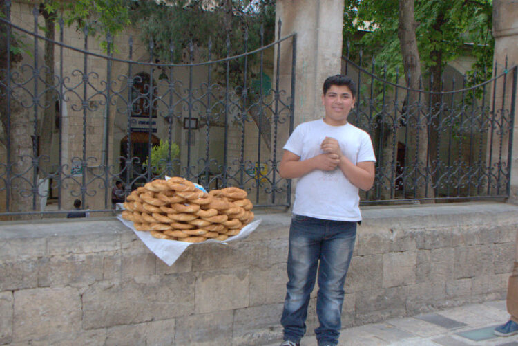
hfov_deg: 43.6
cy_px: 173
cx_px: 259
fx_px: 647
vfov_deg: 29.9
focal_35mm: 45
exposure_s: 1/1600
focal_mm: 30
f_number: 5.6
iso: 3200
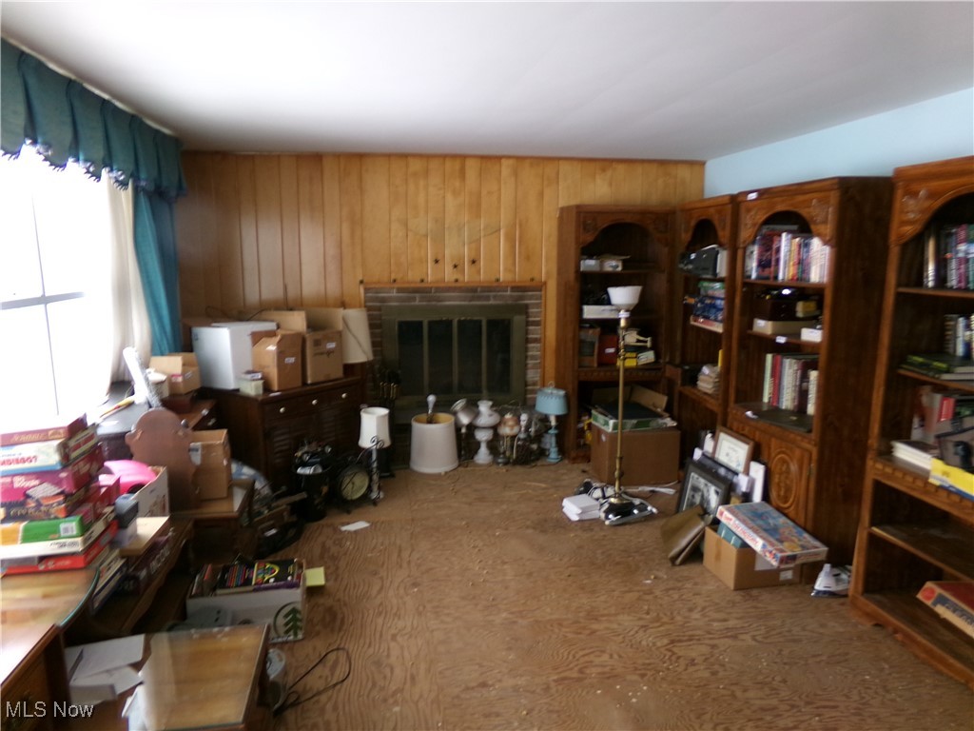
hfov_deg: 71.6
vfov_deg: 56.8
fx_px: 675
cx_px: 487
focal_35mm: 24
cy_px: 366
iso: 220
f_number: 3.7
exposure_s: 1/17
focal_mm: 4.3
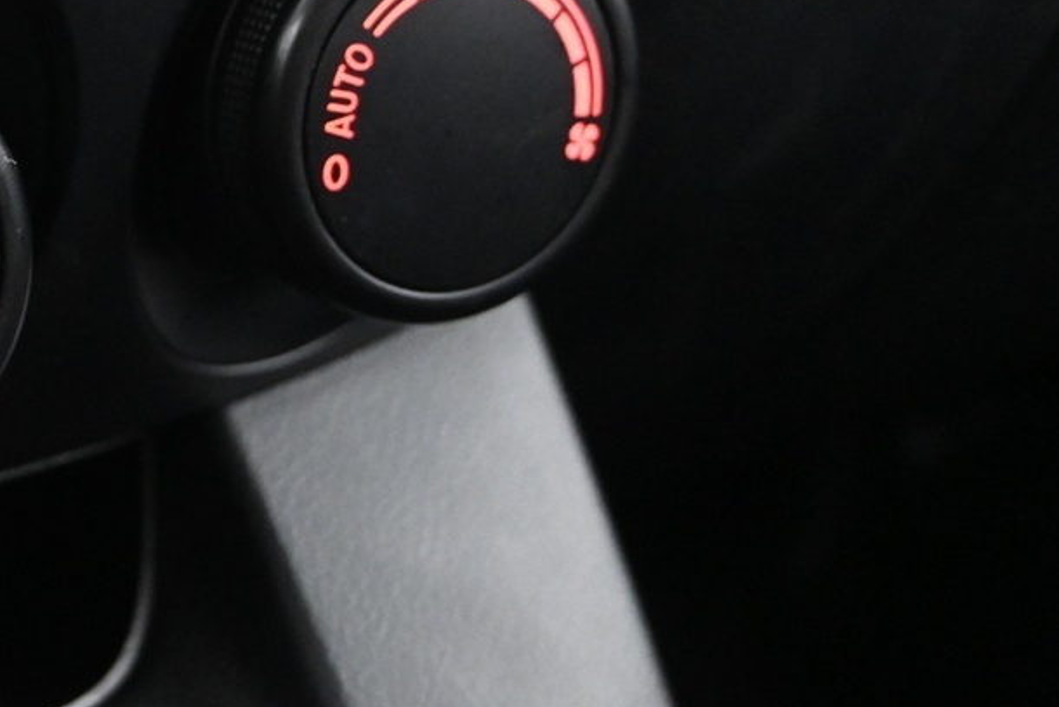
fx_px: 2285
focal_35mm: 78
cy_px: 82
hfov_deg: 23.0
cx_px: -344
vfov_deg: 17.3
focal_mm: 19.5
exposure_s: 1/15
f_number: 3.8
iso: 4000
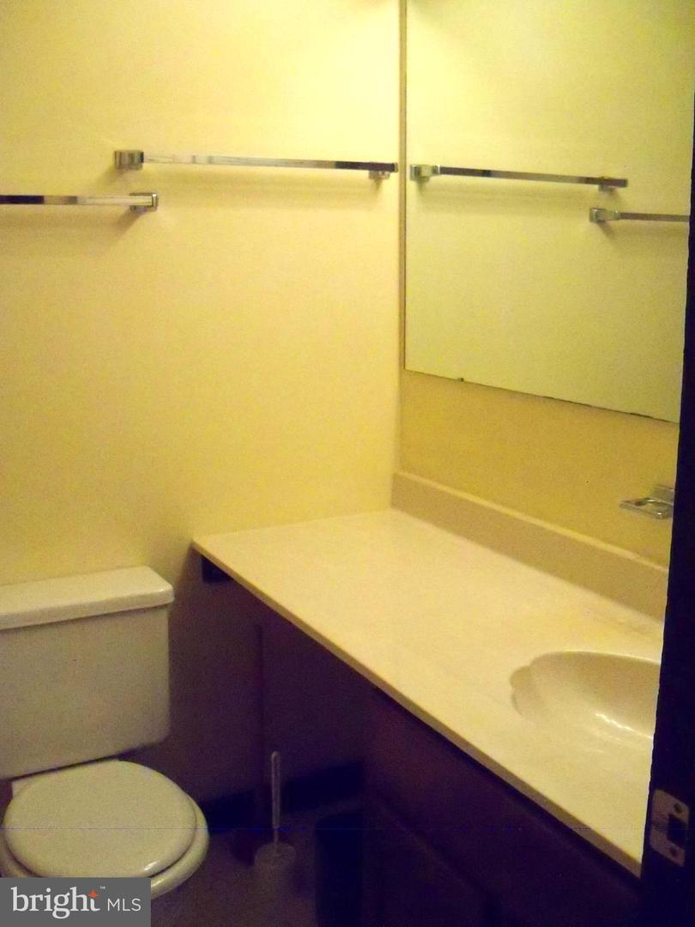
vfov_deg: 52.6
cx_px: 348
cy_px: 464
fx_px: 937
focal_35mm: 35
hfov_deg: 40.7
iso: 1600
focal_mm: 6.2
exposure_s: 1/200
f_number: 3.5
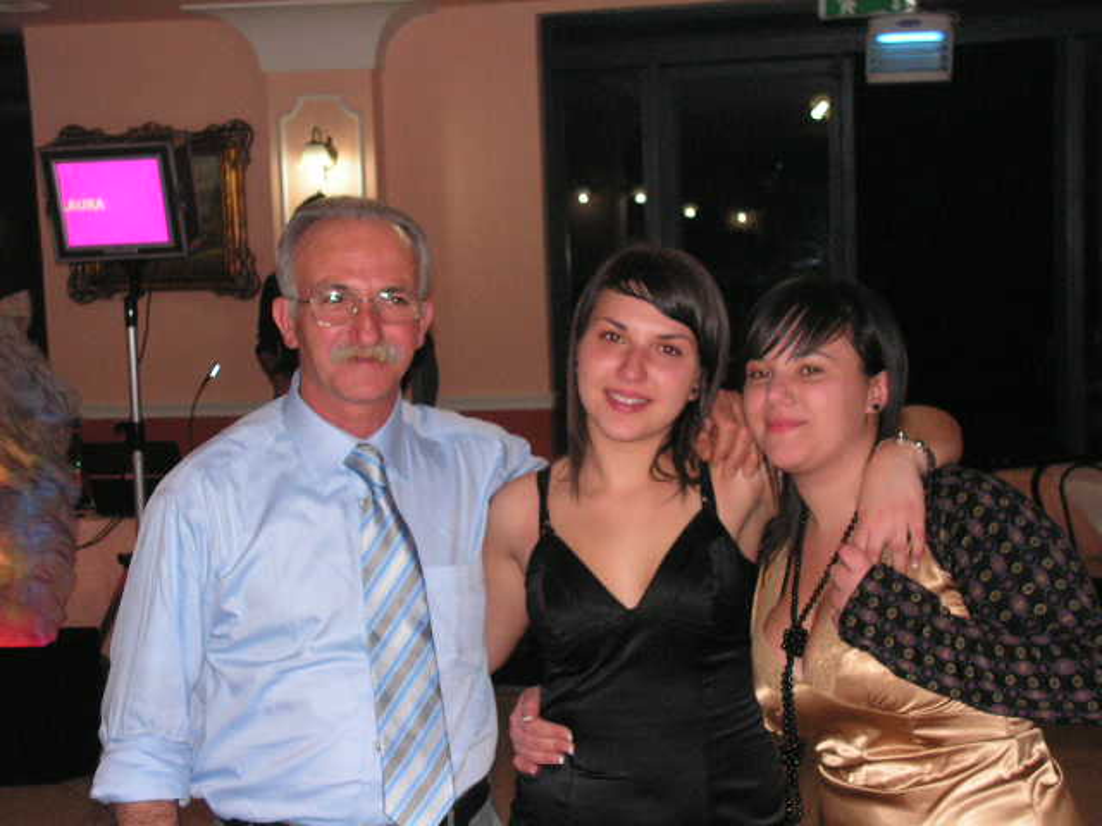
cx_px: 551
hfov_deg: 33.8
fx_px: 1815
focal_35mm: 57
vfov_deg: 25.7
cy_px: 413
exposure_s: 1/60
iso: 200
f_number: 3.3
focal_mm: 9.6
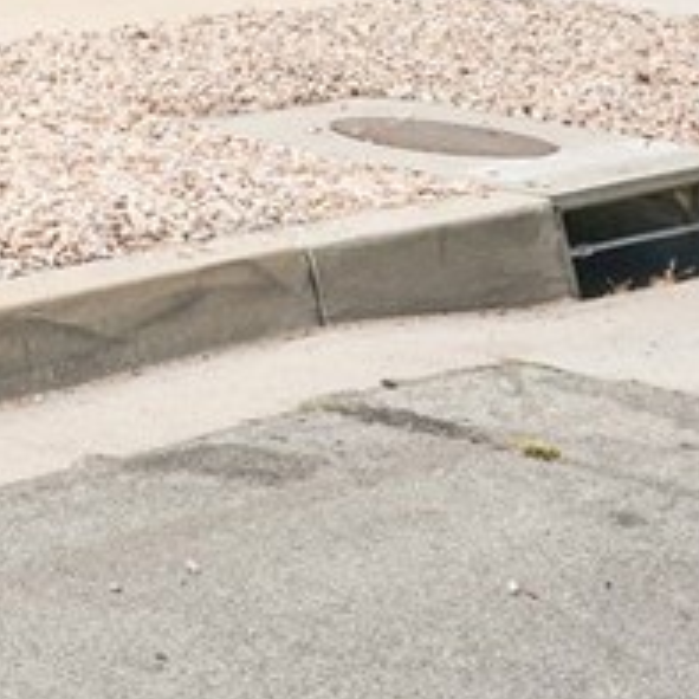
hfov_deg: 13.2
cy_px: -307
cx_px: -972
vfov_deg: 16.2
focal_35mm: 99
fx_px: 2266
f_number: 16
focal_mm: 22.5
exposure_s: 1/125
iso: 100
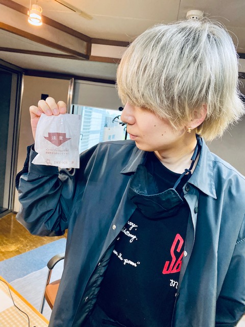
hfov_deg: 53.1
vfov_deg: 67.3
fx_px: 245
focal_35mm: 26
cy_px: 164
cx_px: 122
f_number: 1.8
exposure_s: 1/50
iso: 320
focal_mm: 4.25
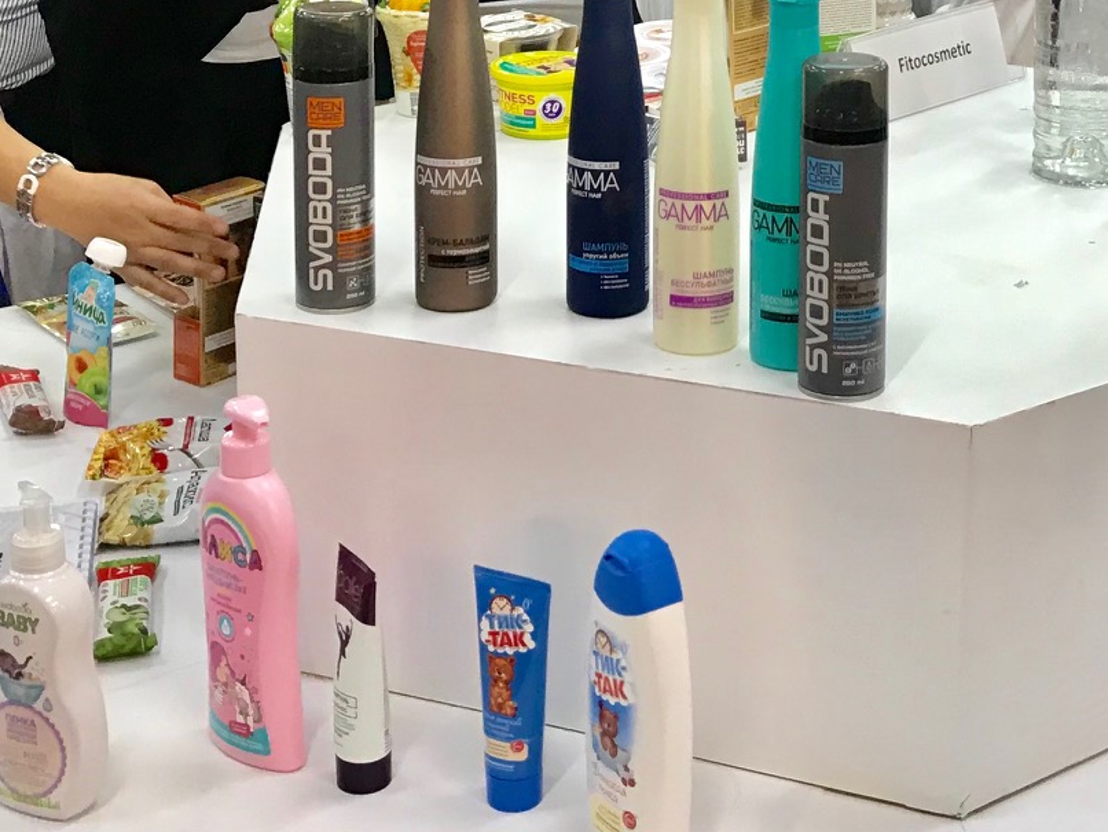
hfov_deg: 27.6
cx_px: 740
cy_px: -110
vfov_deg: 20.0
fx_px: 2241
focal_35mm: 70
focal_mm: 3.99
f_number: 1.8
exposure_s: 1/20
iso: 40
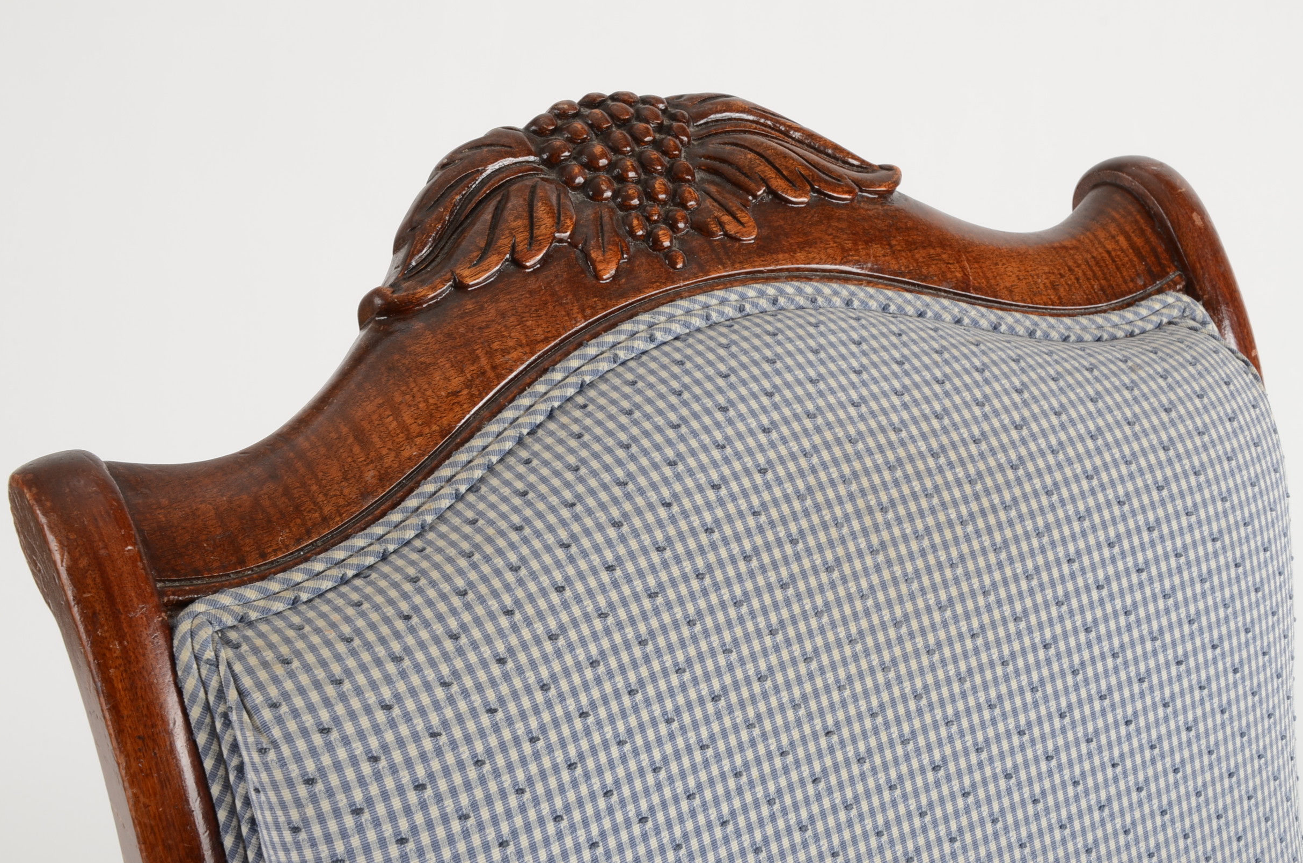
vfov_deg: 19.8
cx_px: 657
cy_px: 428
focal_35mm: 69
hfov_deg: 29.5
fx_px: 2474
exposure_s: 1/125
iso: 200
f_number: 13
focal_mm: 45
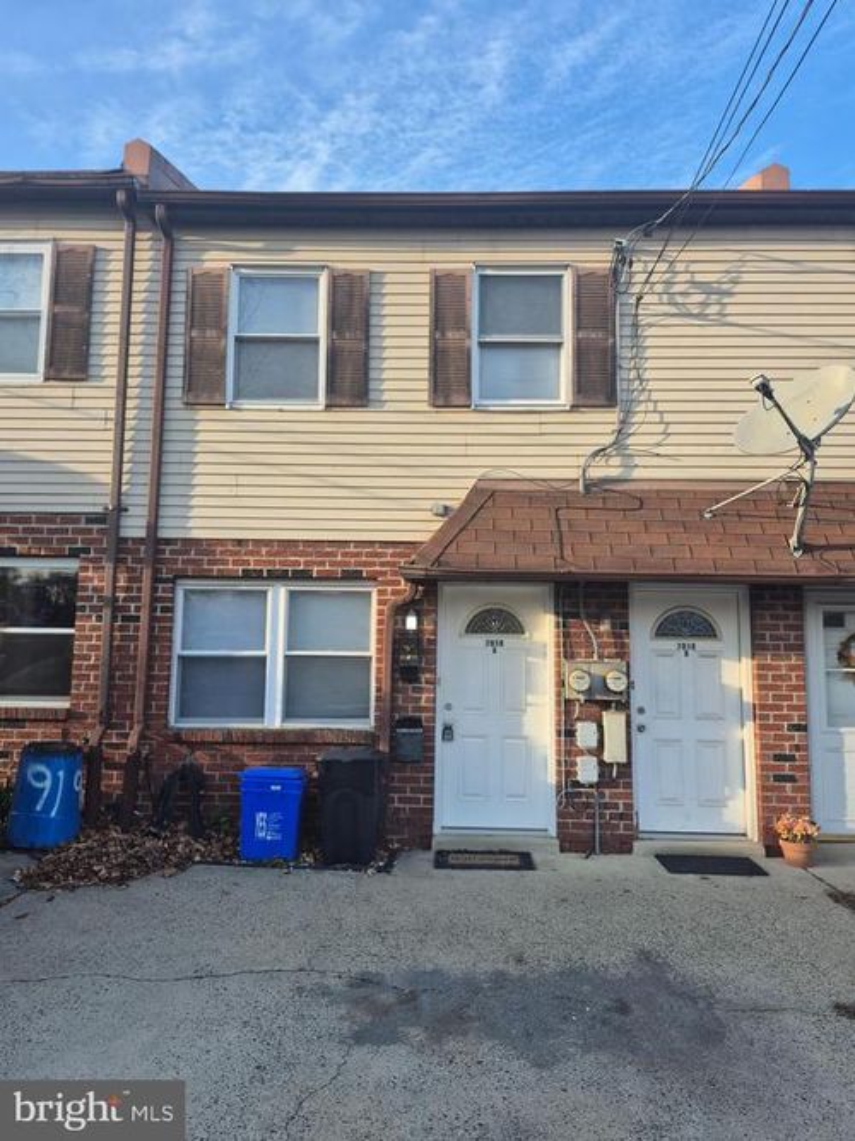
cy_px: 570
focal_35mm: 23
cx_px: 428
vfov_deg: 73.9
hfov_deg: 58.9
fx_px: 758
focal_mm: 5.4
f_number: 1.8
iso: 25
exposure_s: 1/331
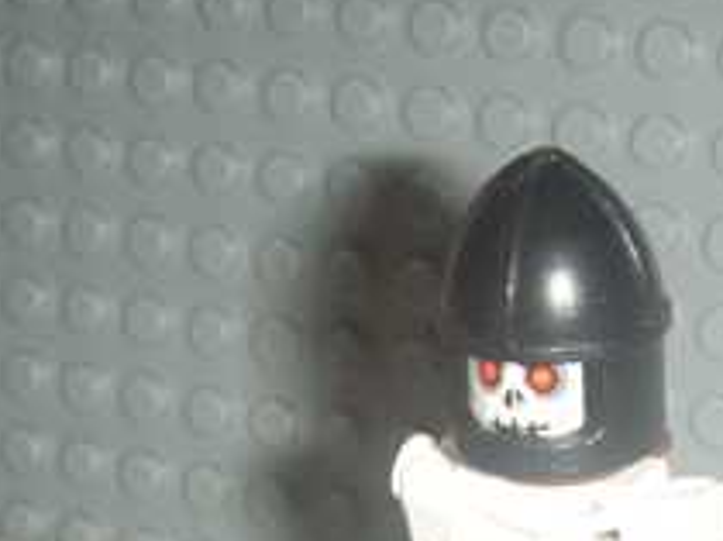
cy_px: 637
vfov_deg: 12.2
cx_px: 689
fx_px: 2483
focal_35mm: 119
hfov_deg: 16.3
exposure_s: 1/45
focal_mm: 6.6
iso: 100
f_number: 3.5
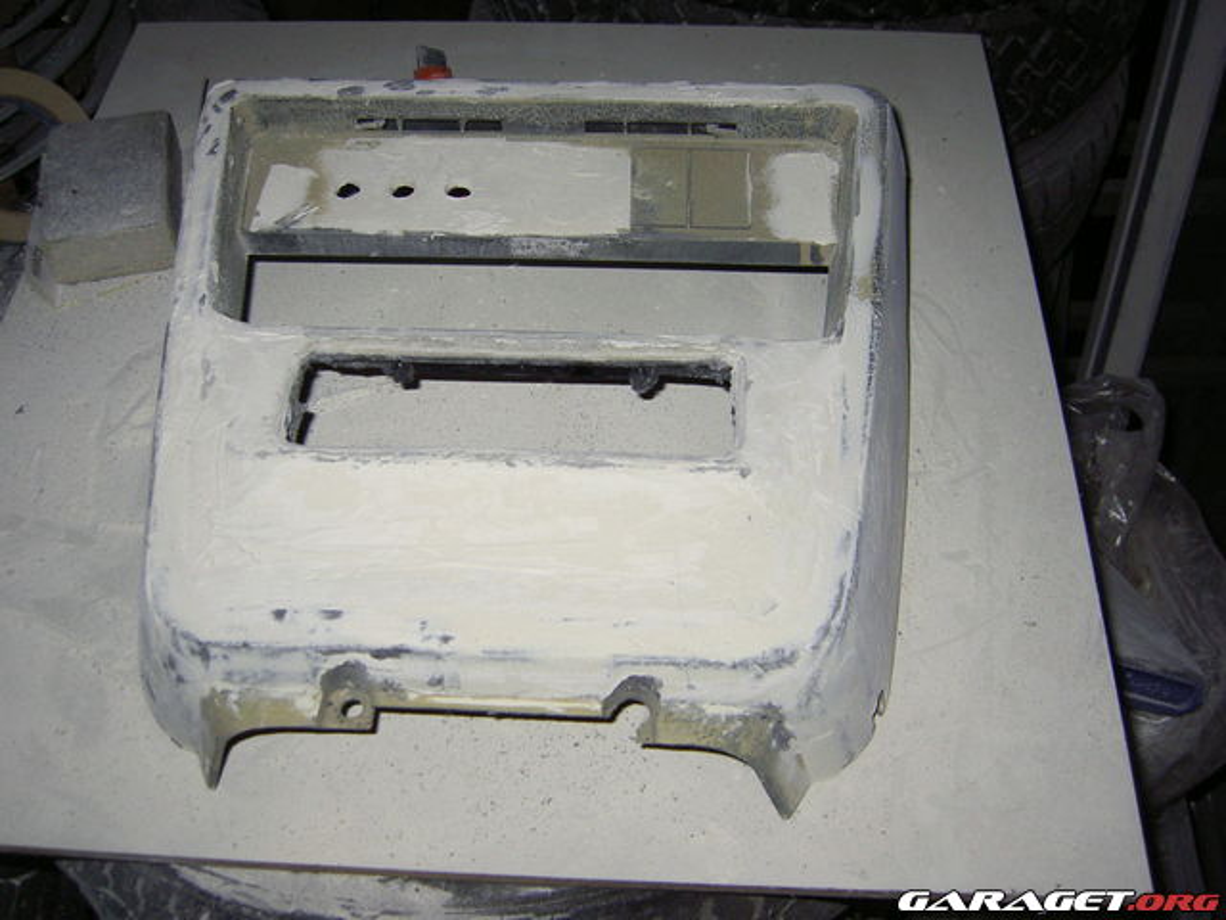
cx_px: 613
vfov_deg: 41.8
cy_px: 460
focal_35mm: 34
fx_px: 1204
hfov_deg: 54.0
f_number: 2.8
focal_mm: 5.6
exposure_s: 1/60
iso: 100
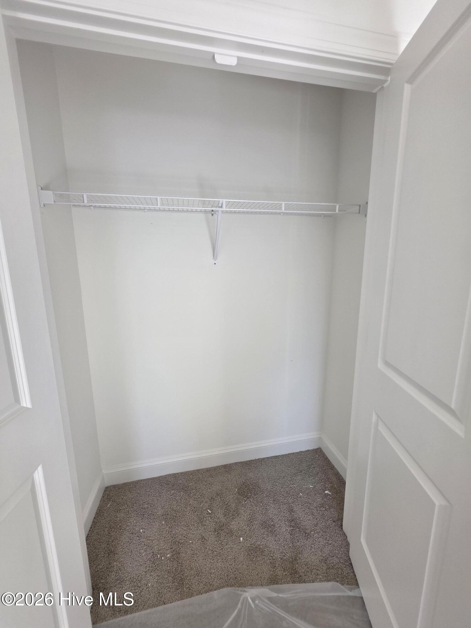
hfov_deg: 89.9
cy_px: 314
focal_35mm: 13
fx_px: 236
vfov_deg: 106.2
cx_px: 236
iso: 64
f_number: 1.9
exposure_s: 1/120
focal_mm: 2.2
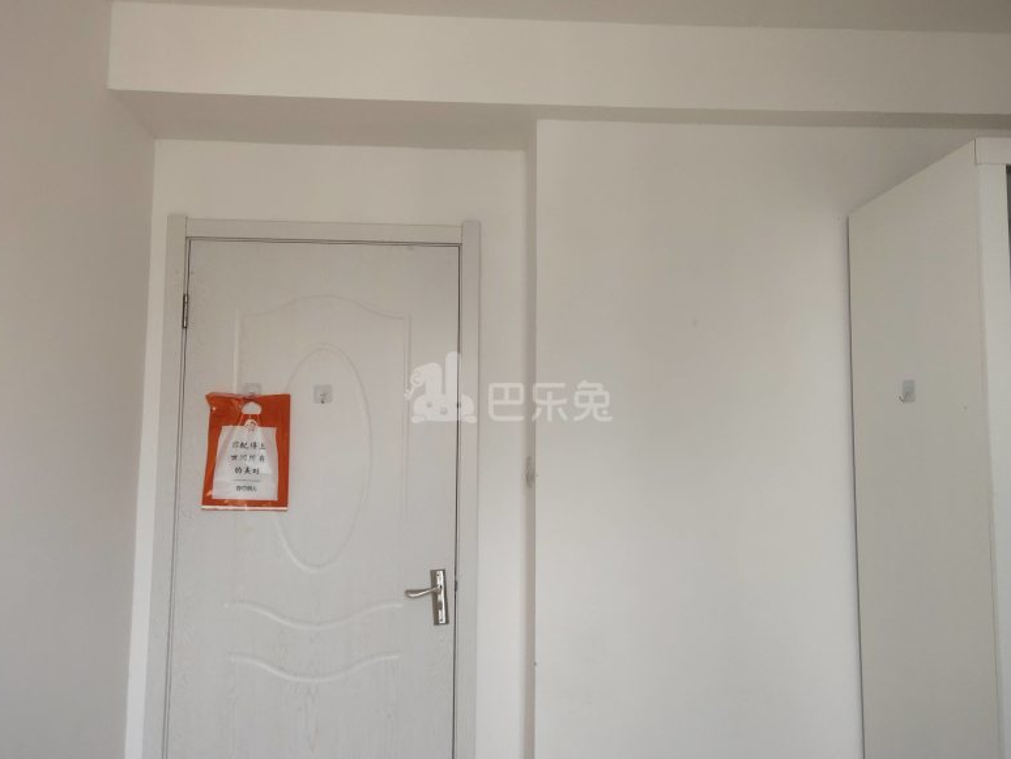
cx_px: 508
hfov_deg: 58.3
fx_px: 906
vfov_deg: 45.5
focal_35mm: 31
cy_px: 388
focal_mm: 4.35
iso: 319
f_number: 1.79
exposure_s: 1/50
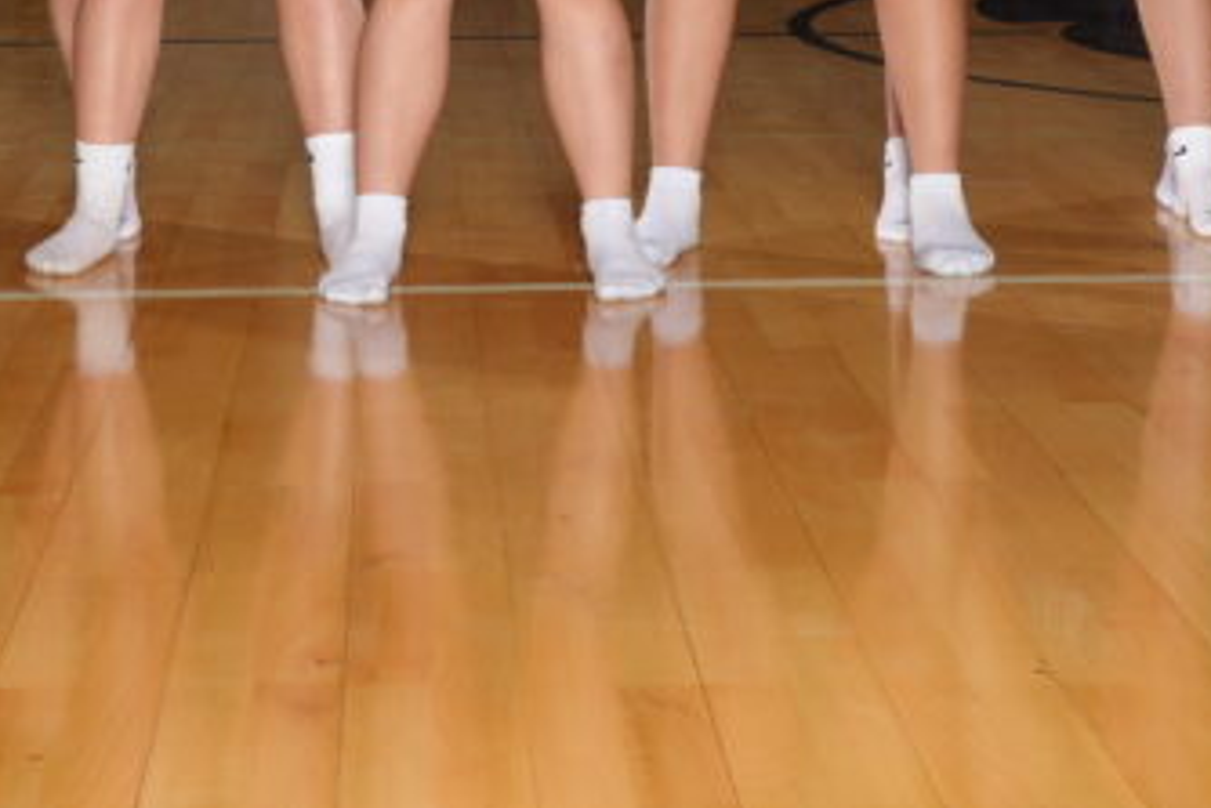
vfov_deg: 13.9
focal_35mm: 92
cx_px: 508
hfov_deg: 22.1
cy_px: -422
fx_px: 3096
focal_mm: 30
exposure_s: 1/125
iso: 100
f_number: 9
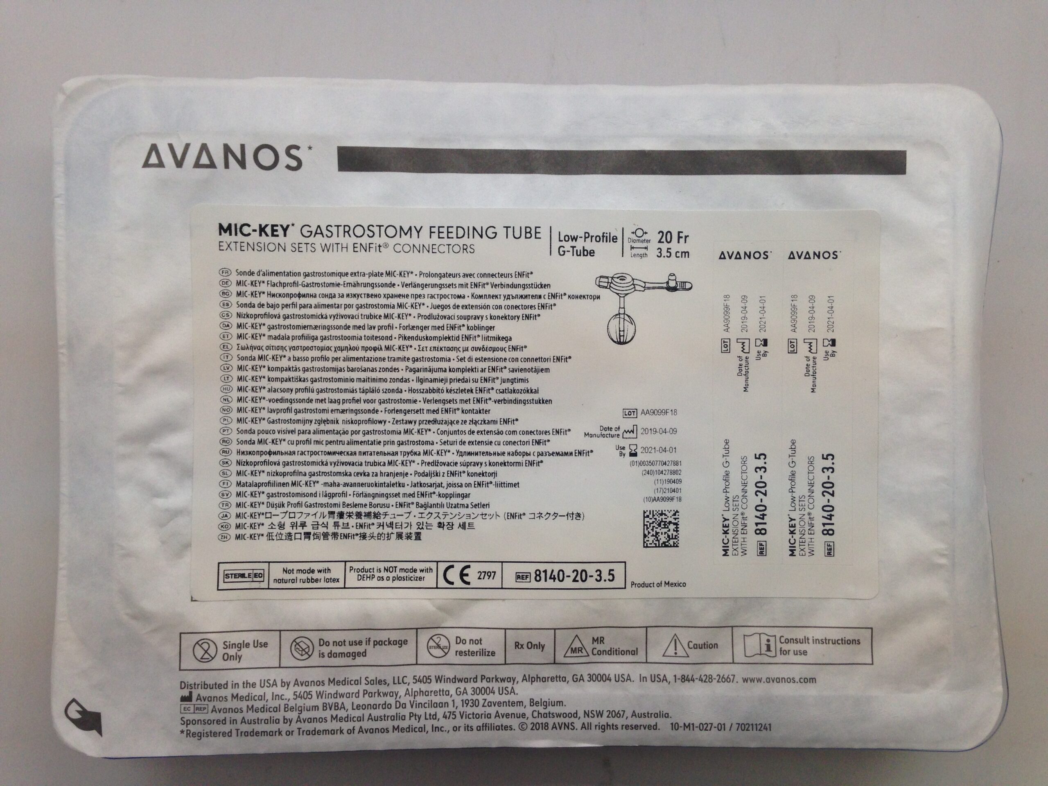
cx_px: 524
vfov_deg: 42.9
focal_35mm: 33
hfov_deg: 55.4
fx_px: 999
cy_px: 393
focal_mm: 4.12
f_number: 2.4
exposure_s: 1/120
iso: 80
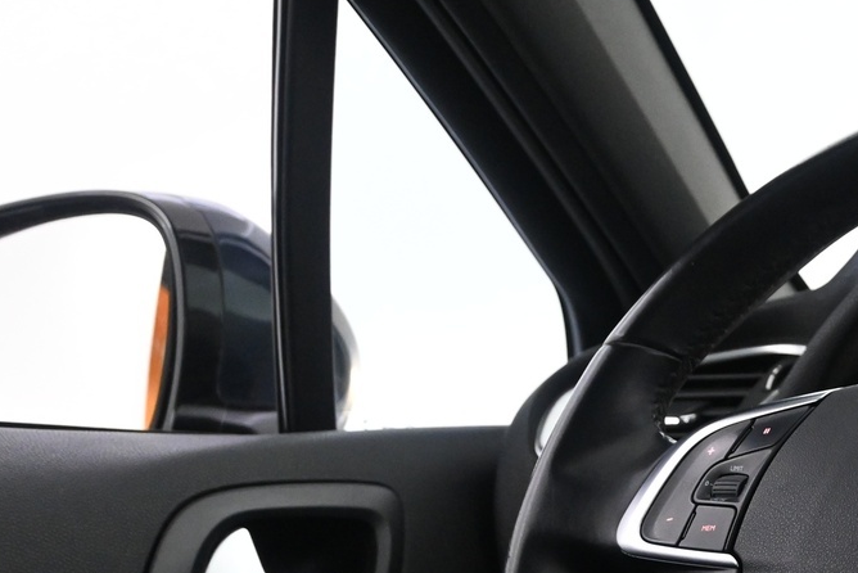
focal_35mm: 82
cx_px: 1034
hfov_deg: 22.8
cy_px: 567
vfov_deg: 16.4
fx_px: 1951
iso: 2500
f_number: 4
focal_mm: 22.5
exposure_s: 1/40
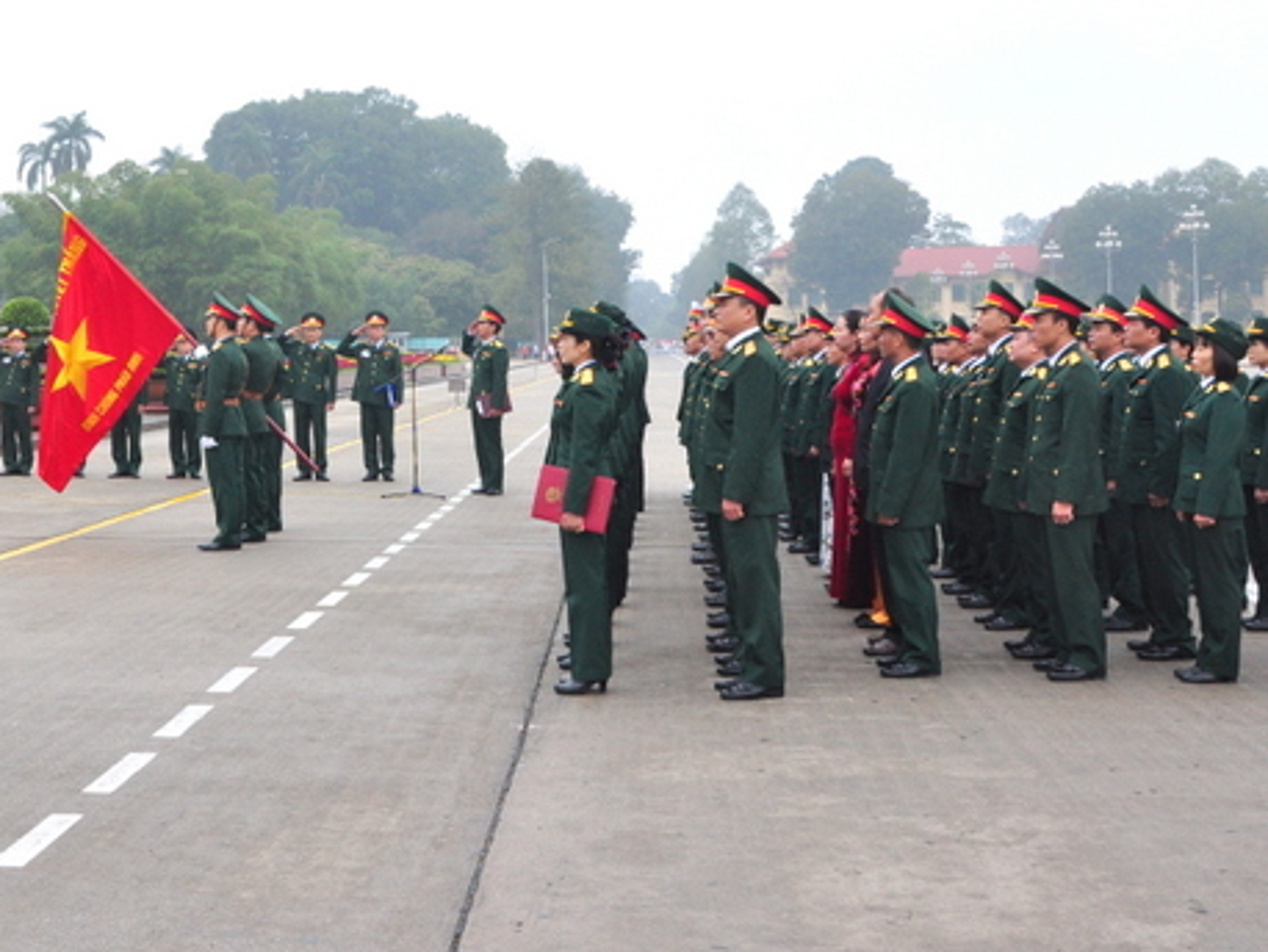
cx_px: 396
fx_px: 1937
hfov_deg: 35.8
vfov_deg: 27.4
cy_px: 285
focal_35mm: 53
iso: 500
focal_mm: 21
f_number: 9
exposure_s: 1/100
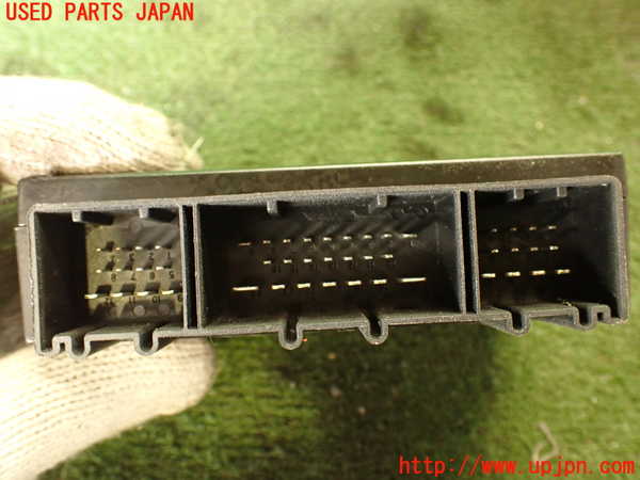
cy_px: 240
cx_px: 320
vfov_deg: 44.2
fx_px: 592
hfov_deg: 56.8
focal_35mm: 32
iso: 800
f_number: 2.4
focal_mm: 5.79
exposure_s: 1/30
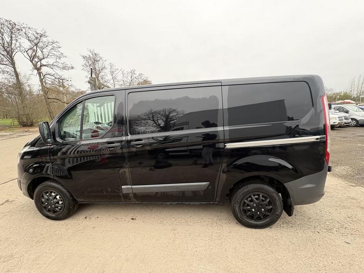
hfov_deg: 102.1
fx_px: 147
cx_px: 182
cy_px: 136
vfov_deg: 85.7
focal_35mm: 14
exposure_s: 1/99
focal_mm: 2.22
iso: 200
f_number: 2.2
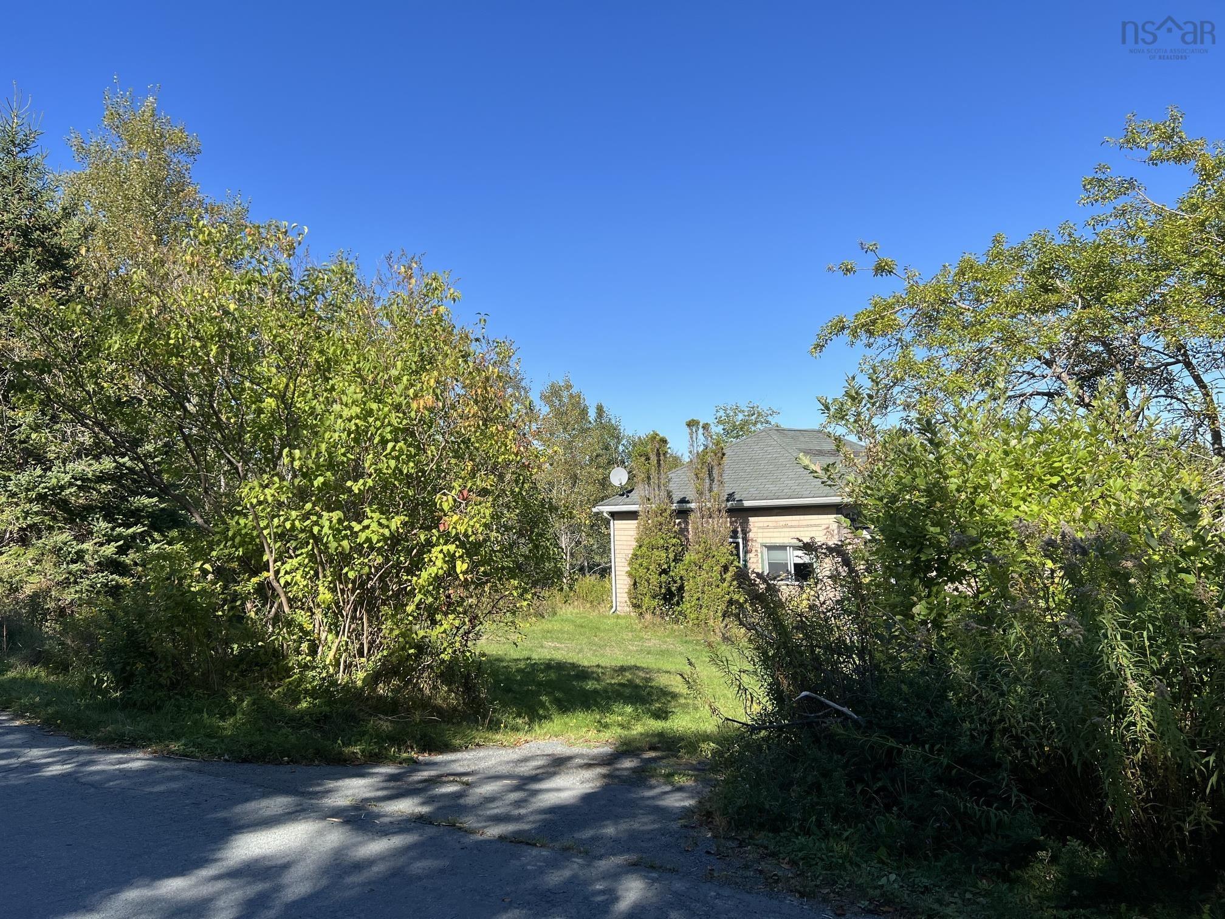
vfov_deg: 53.1
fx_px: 920
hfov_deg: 67.3
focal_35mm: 26
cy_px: 460
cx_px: 612
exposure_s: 1/2695
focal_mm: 5.7
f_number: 1.5
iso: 50
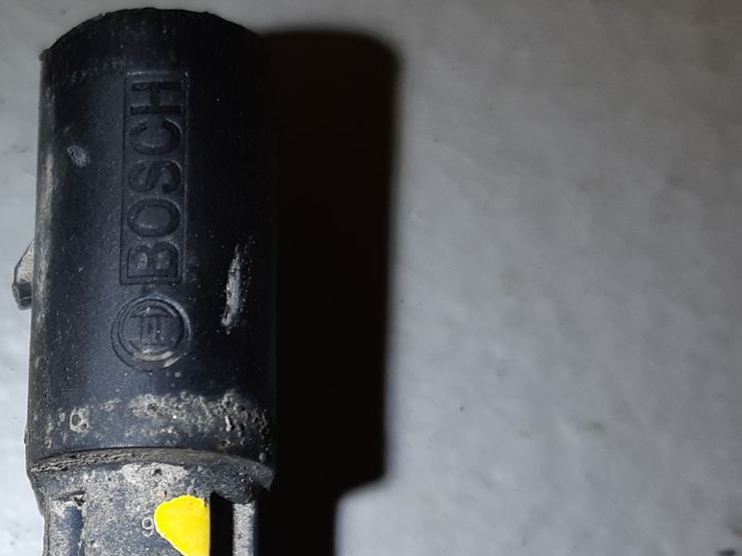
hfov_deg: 26.5
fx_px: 1479
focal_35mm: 69
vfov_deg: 20.7
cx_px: -21
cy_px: 532
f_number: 1.7
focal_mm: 3.93
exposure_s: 1/207
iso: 40
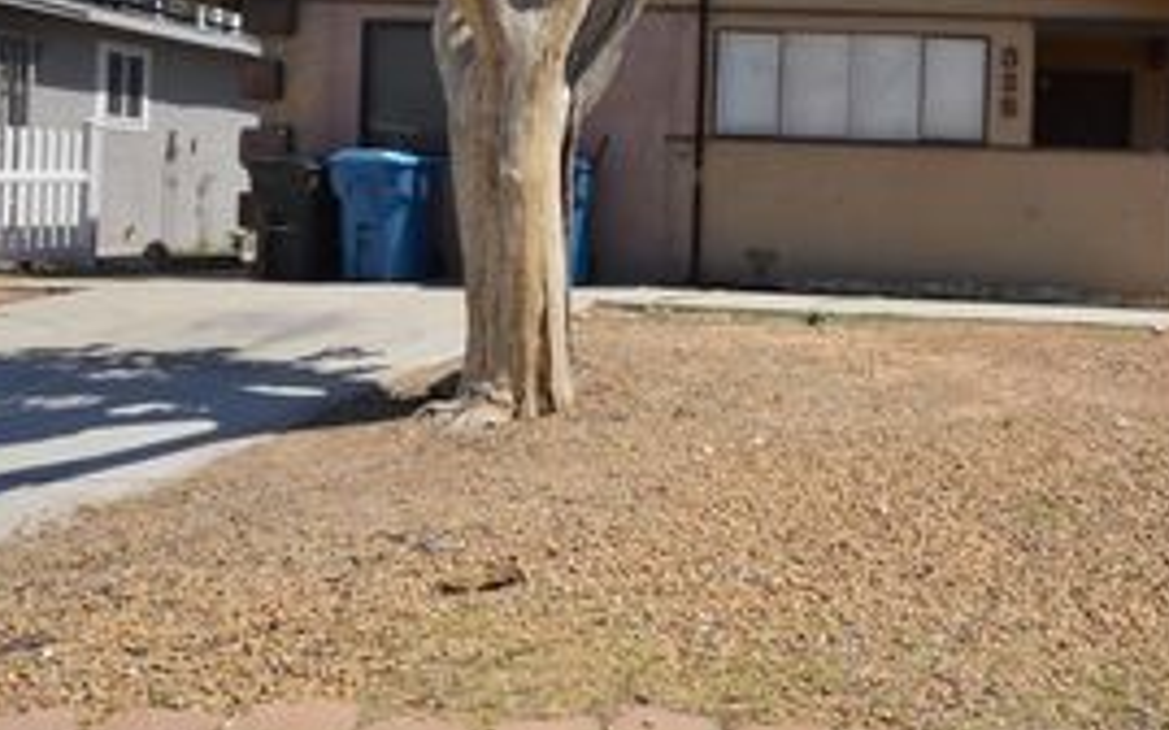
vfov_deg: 34.1
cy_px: 230
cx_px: 1026
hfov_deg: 48.0
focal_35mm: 37
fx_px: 1177
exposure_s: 1/200
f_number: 10
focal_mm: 13
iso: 100
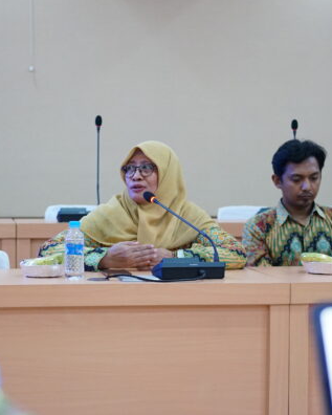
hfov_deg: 20.7
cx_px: 158
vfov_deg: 25.7
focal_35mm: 74
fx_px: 909
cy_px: 206
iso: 2000
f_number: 1.8
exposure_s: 1/125
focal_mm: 35
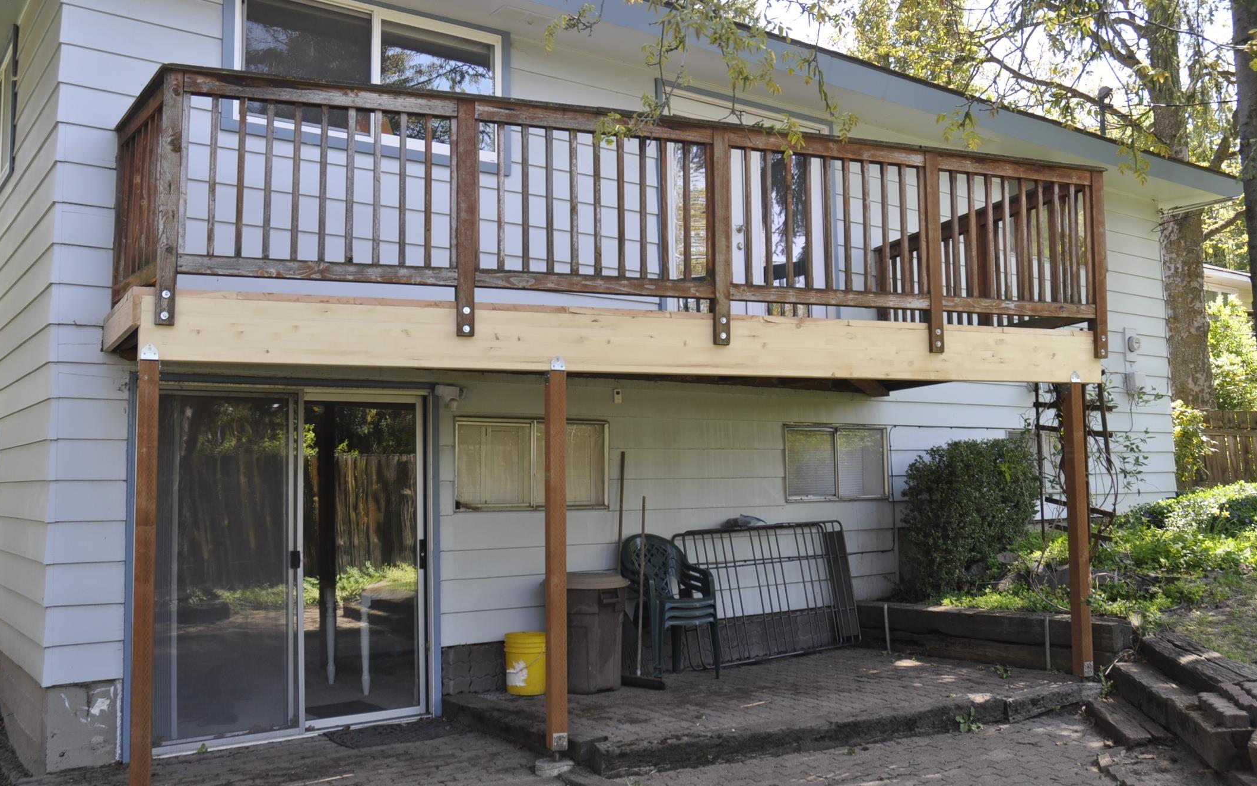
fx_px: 1165
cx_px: 624
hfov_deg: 56.7
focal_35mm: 34
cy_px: 385
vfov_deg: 37.3
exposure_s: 1/125
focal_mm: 22
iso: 220
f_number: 5.6
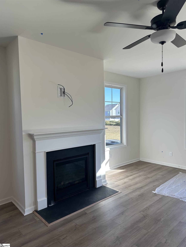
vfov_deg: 71.6
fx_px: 172
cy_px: 124
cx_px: 93
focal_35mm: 24
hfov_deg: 56.8
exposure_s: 1/333
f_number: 1.78
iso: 80
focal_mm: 6.86
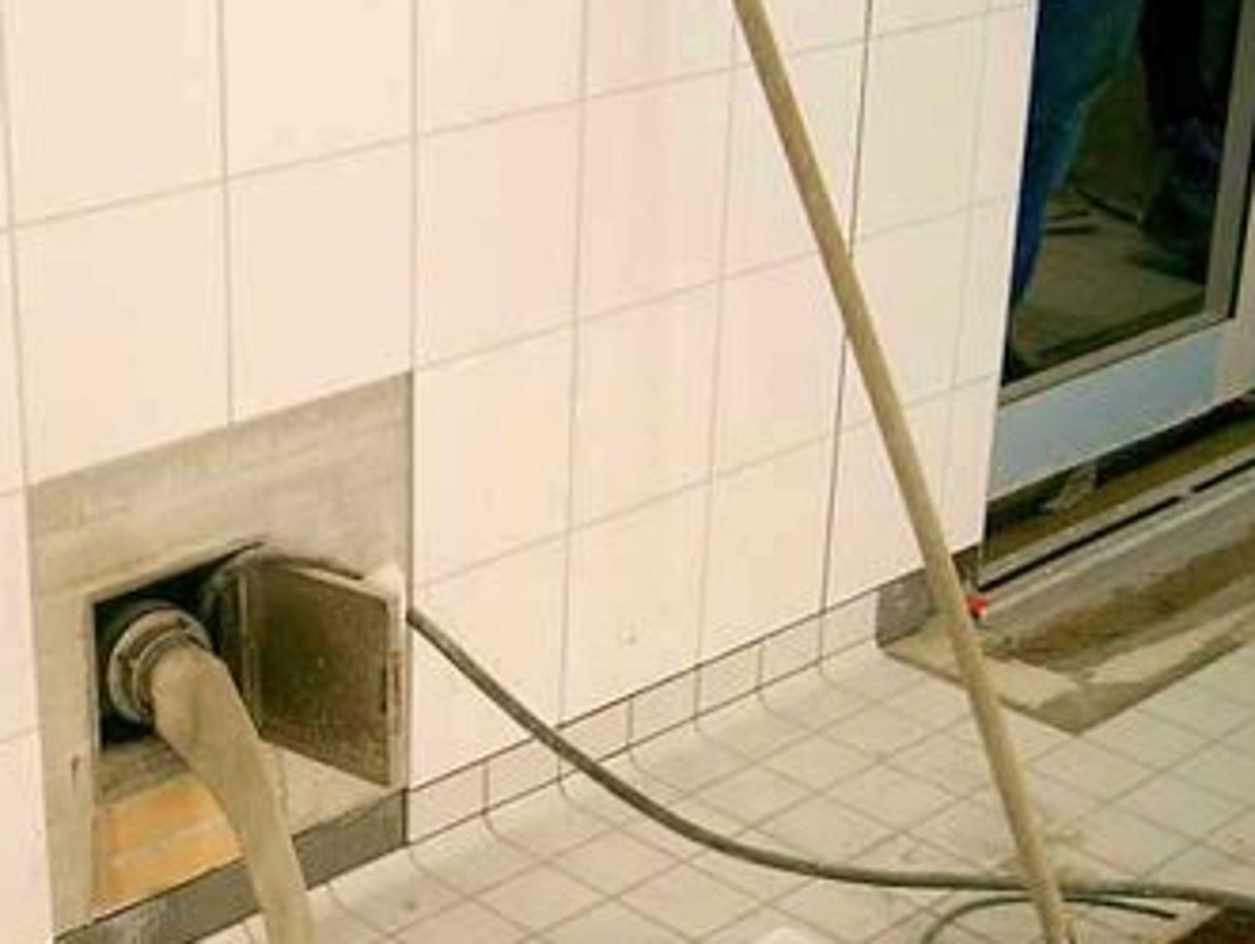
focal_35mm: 67
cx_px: 182
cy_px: 773
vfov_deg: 21.7
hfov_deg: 28.1
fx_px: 2432
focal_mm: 7.6
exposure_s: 1/160
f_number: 2.6
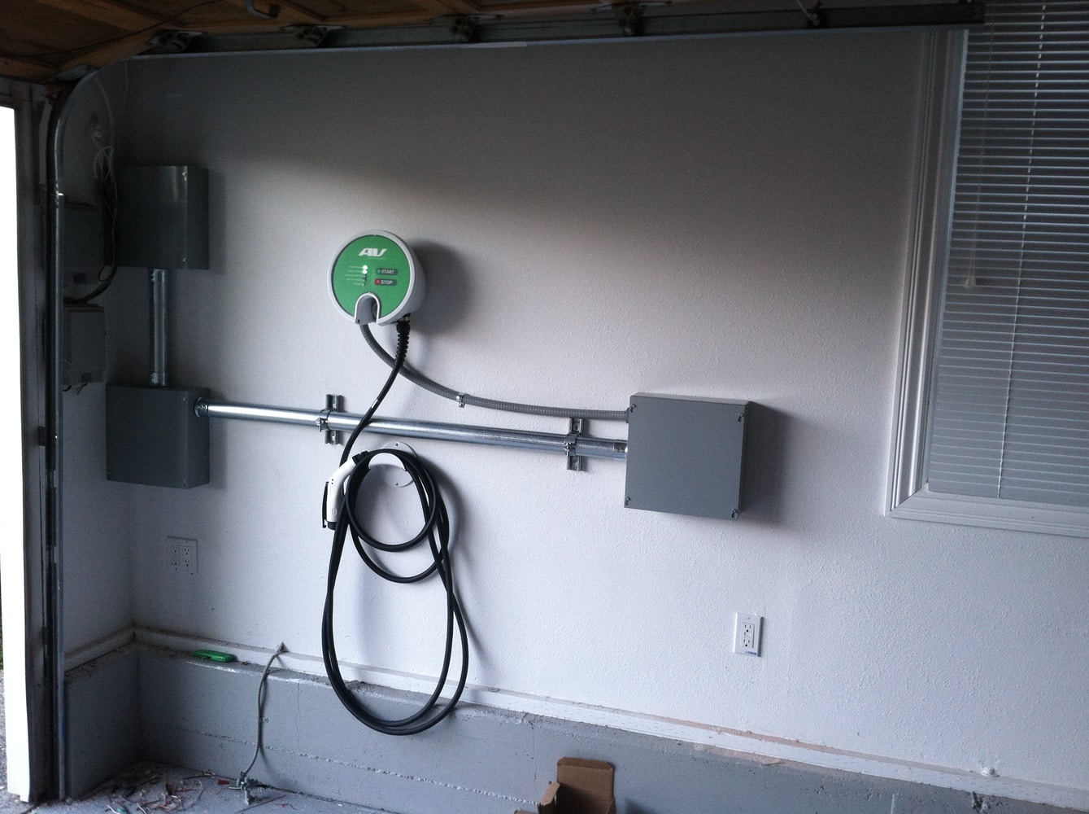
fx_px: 1099
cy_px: 407
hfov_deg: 52.7
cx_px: 544
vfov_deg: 40.6
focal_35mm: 35
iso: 80
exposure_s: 1/24
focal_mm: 3.85
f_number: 2.8
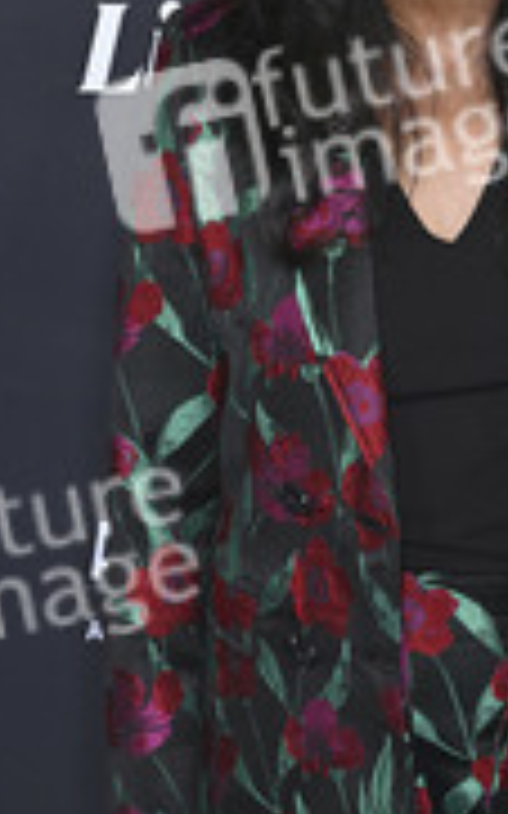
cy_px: 351
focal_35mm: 117
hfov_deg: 11.1
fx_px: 2594
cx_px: 459
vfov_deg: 17.8
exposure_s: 1/200
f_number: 5.6
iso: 1600
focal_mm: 52
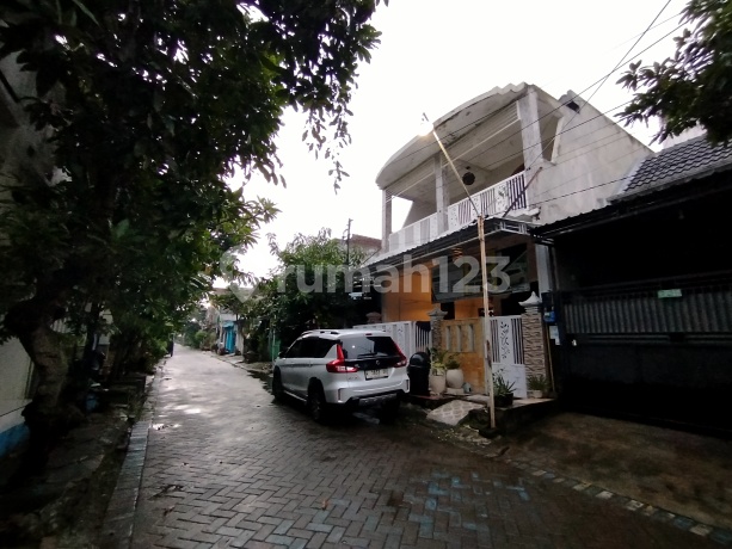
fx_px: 317
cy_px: 274
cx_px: 366
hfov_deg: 98.2
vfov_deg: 81.8
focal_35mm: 15
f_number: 2.2
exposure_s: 1/33
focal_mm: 1.65
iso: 160
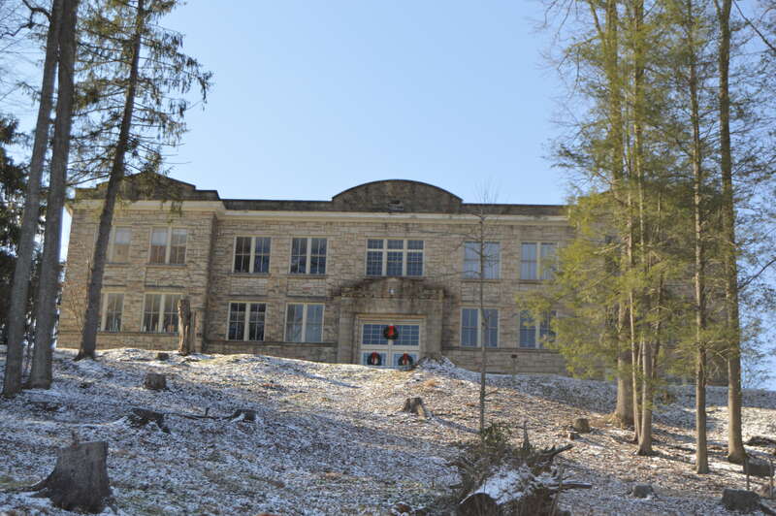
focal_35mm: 69
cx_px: 388
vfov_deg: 19.7
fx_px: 1486
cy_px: 258
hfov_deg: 29.3
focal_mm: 46
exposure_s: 1/200
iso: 100
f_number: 7.1
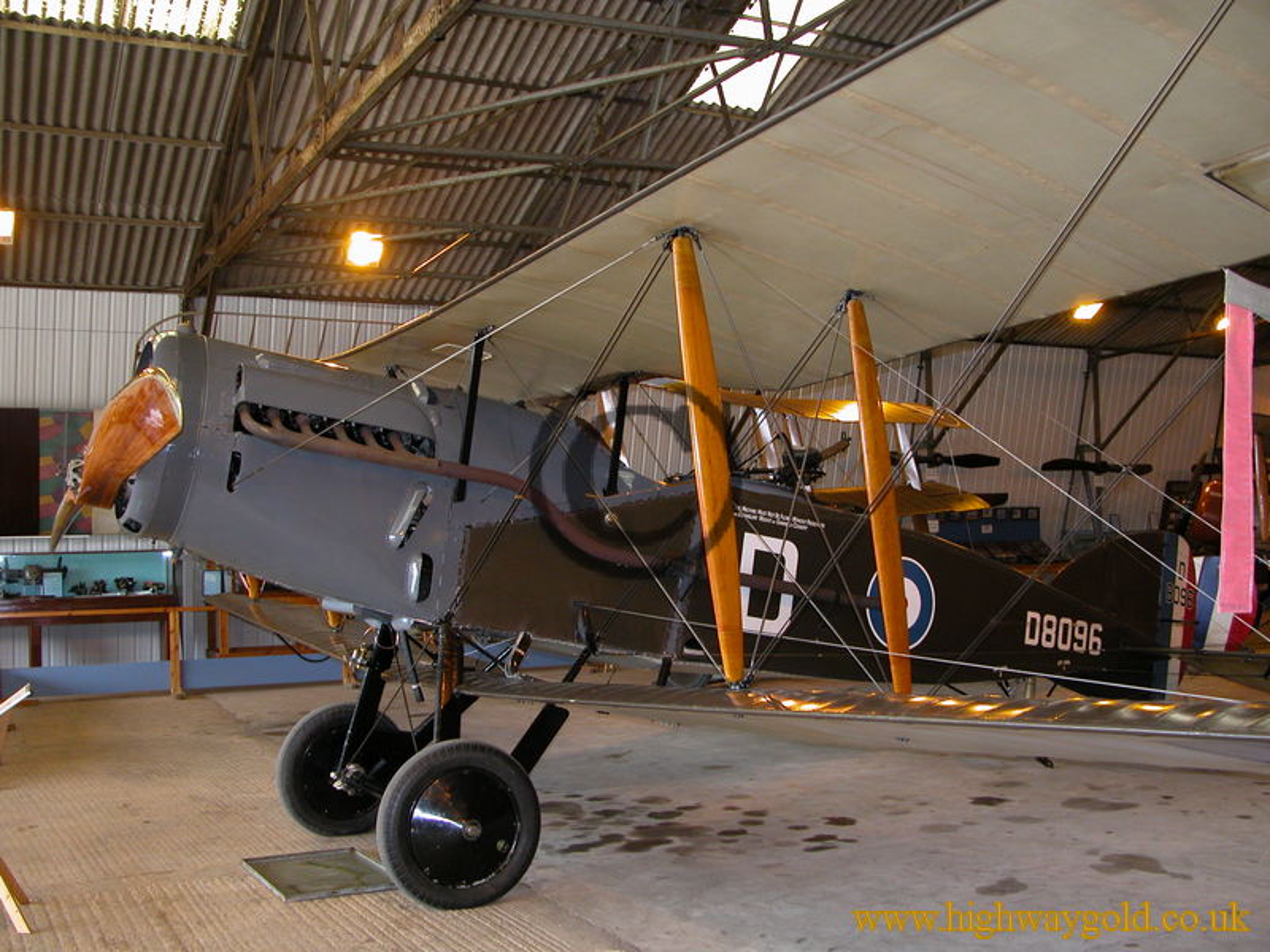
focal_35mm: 35
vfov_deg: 40.7
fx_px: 1284
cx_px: 635
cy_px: 476
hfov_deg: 52.6
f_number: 2.8
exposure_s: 1/60
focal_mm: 8.9
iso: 200
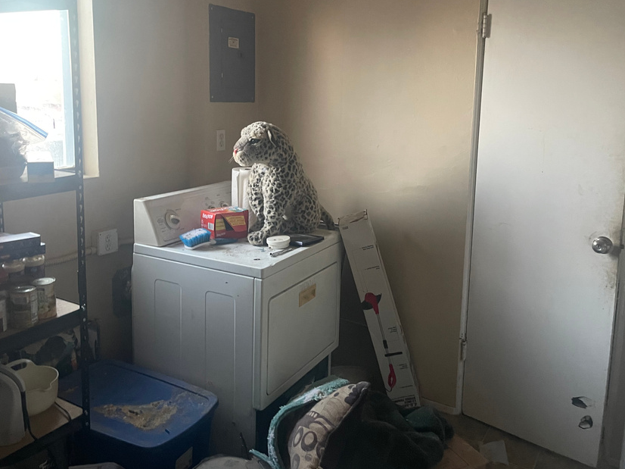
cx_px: 285
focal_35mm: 31
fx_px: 560
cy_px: 184
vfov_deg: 45.1
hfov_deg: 58.3
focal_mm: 5.1
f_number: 1.6
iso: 500
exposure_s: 1/40
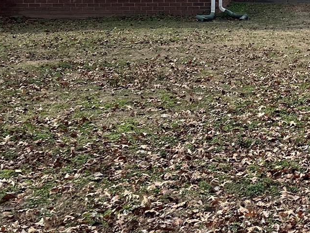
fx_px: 699
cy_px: -81
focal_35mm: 78
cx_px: 289
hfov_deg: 24.2
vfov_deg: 17.6
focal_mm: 5.1
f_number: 1.6
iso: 50
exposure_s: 1/5319
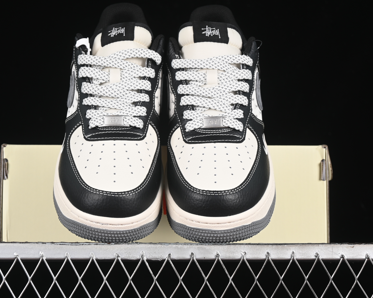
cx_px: 163
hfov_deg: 22.5
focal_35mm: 85
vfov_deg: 18.1
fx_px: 938
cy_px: 149
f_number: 7.1
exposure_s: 1/60
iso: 160
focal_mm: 50
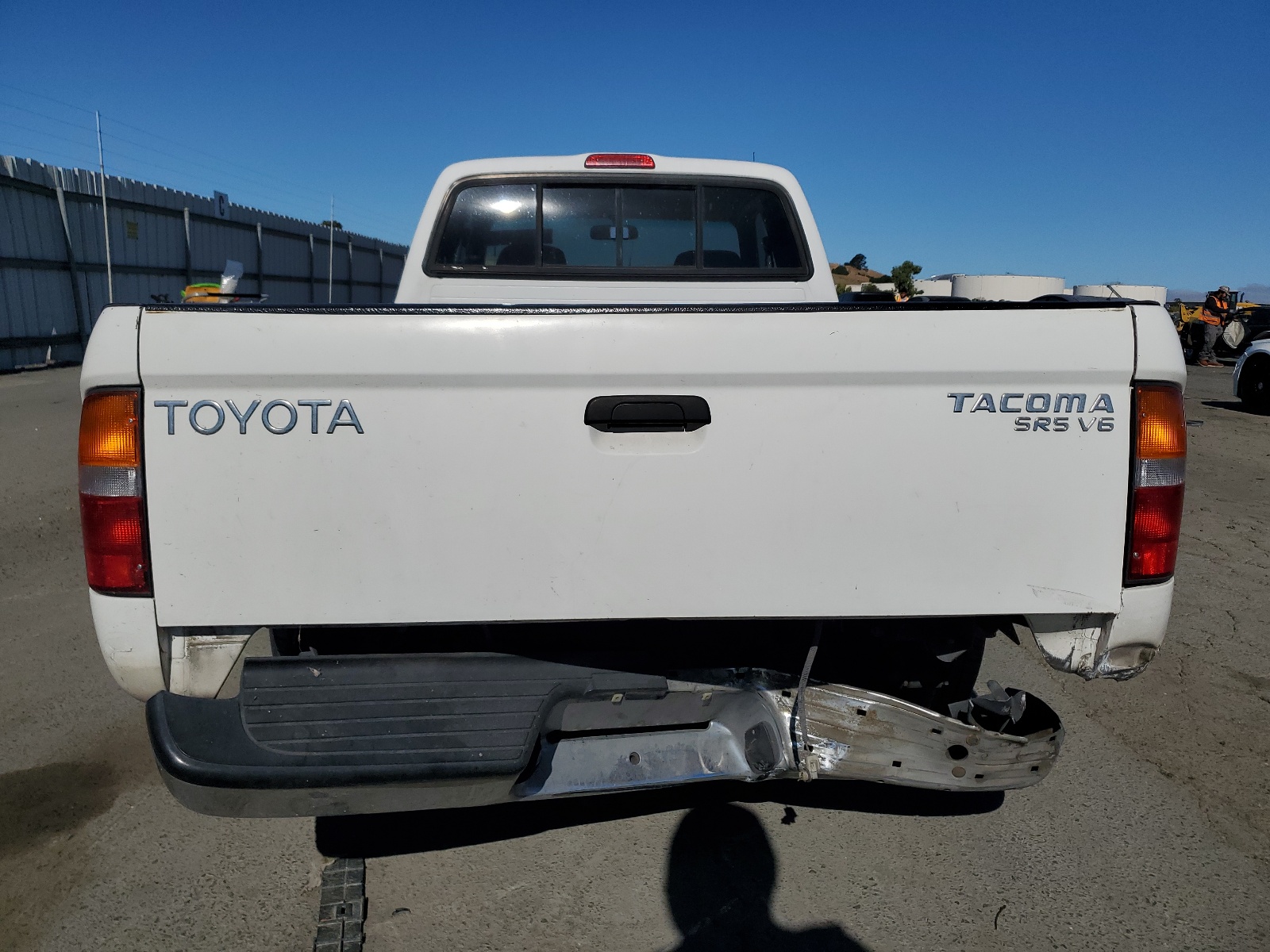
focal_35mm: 26
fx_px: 954
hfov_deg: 67.3
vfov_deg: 53.1
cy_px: 476
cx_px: 635
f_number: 1.5
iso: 52
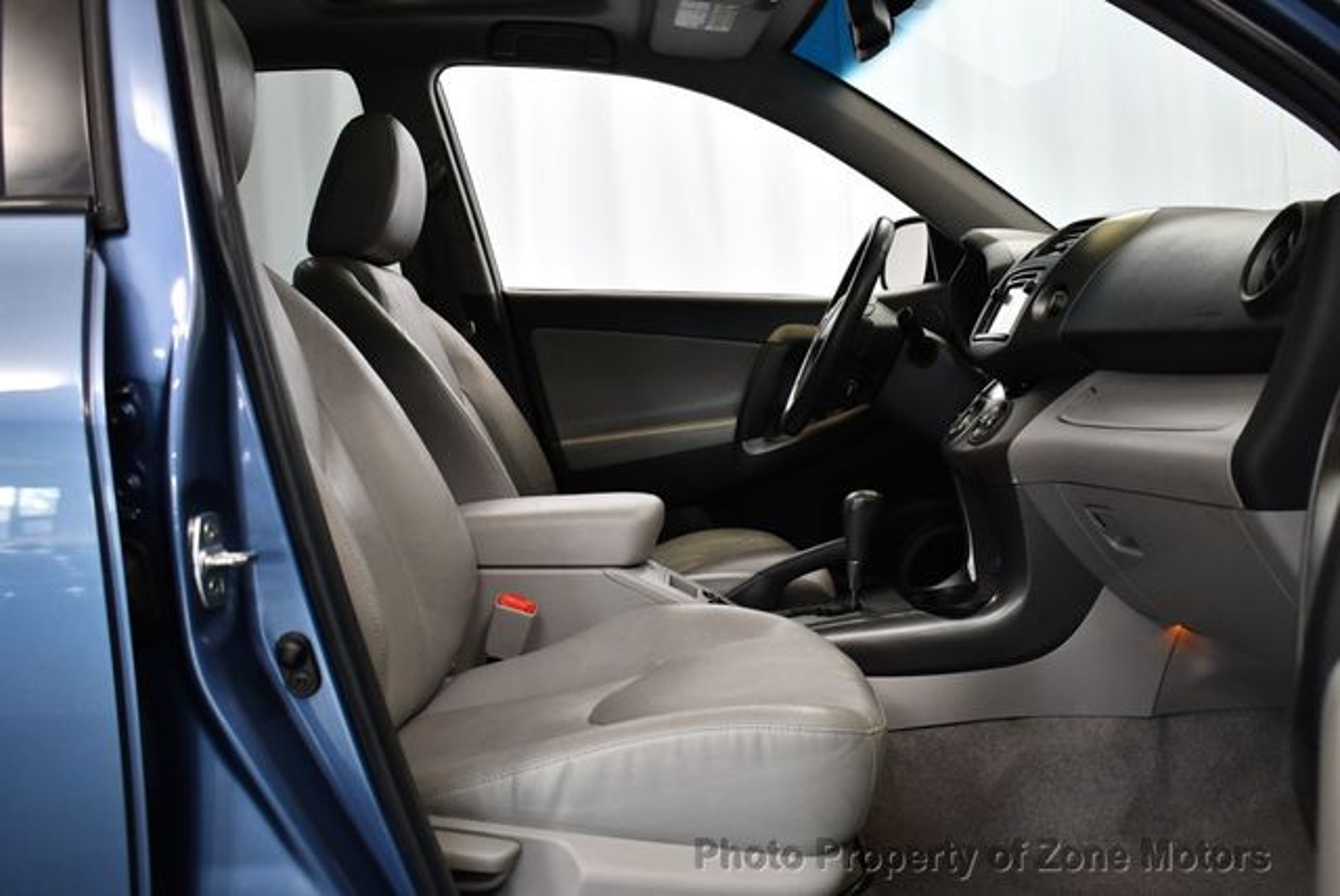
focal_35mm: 36
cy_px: 448
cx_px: 670
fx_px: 1341
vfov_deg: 36.9
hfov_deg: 53.1
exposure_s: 1/125
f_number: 3.5
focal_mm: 18
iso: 900
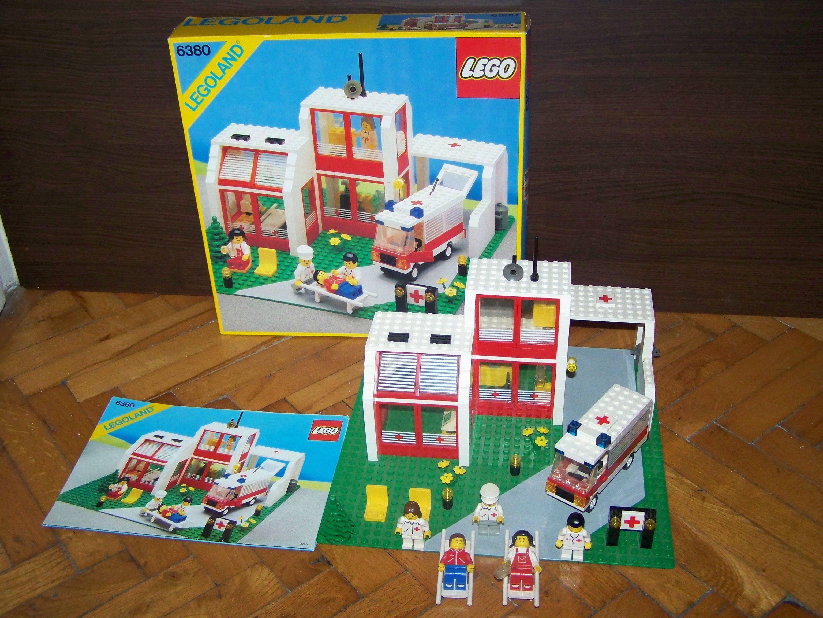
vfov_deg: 37.7
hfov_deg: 49.0
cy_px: 309
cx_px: 412
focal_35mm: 38
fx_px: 903
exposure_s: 1/30
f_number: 2.8
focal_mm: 6.3
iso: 200
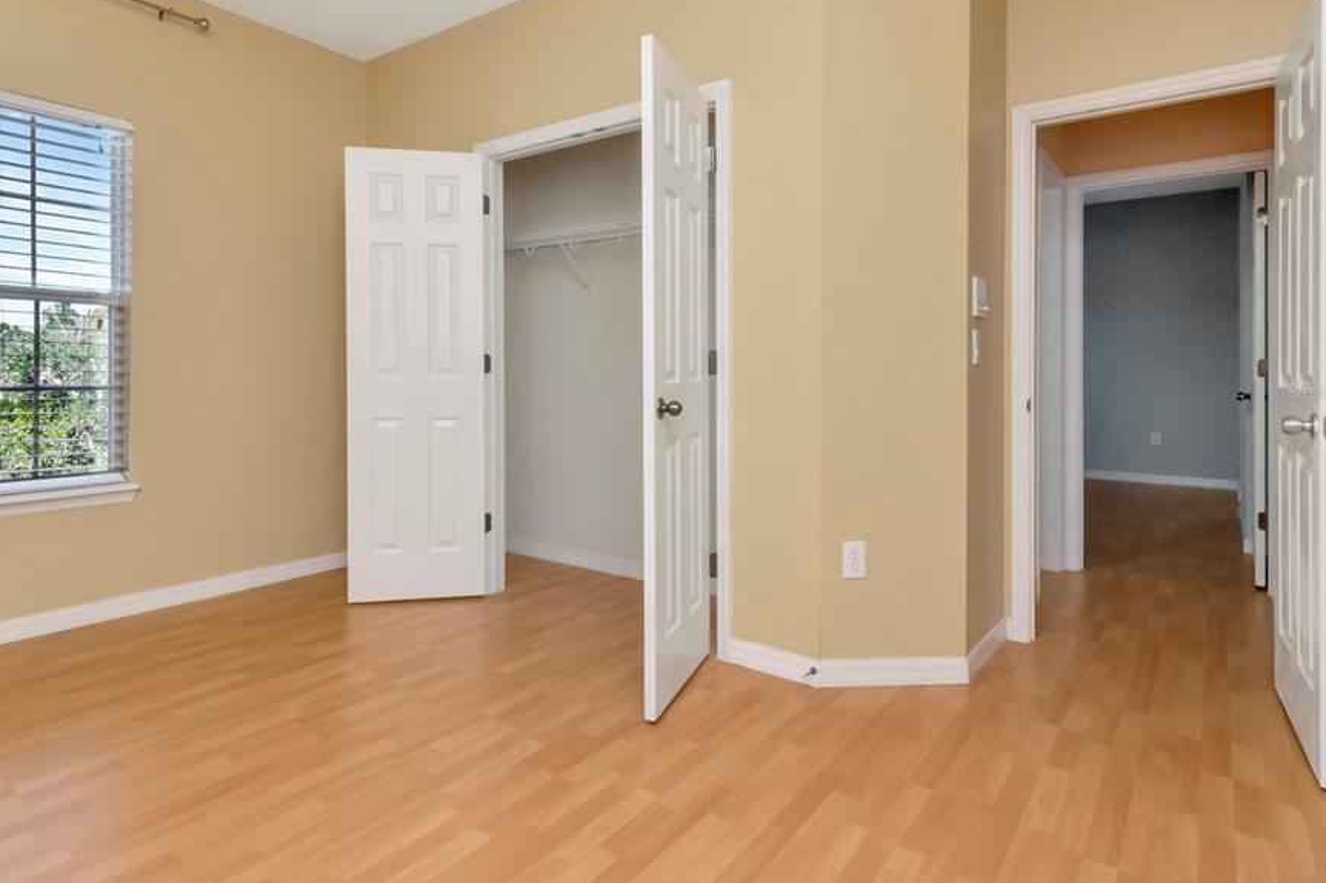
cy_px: 391
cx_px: 588
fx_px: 721
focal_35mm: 20
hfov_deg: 84.8
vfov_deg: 62.7
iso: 1250
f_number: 13
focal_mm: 11
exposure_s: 1/125
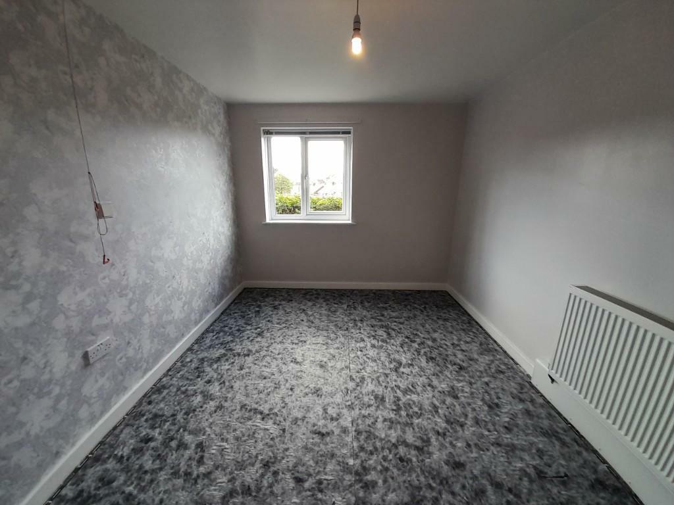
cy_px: 252
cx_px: 337
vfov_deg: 89.9
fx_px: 253
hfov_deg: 106.2
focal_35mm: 13
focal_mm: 1.13
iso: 50
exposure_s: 1/50
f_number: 2.2
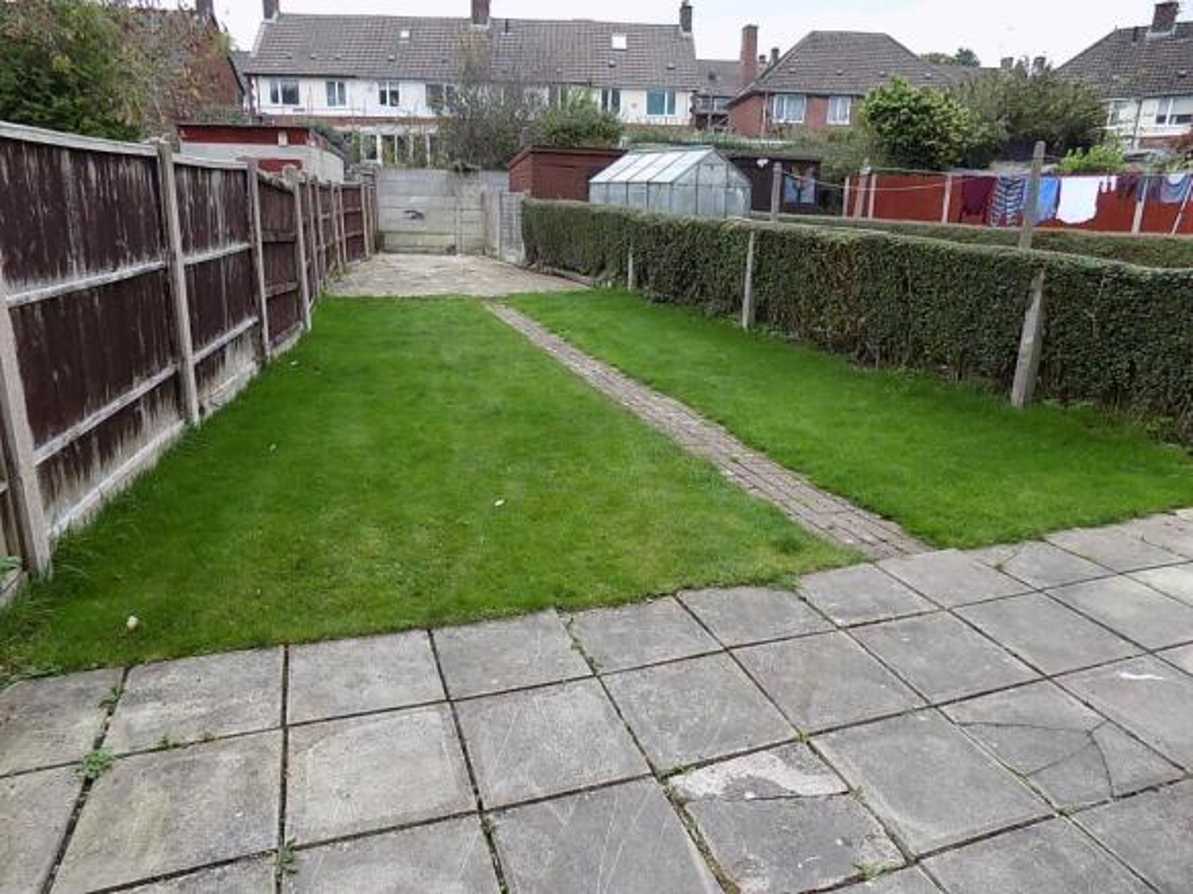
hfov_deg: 73.9
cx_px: 596
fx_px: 793
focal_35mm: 23
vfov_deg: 58.9
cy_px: 447
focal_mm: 4
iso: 80
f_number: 3.1
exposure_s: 1/60
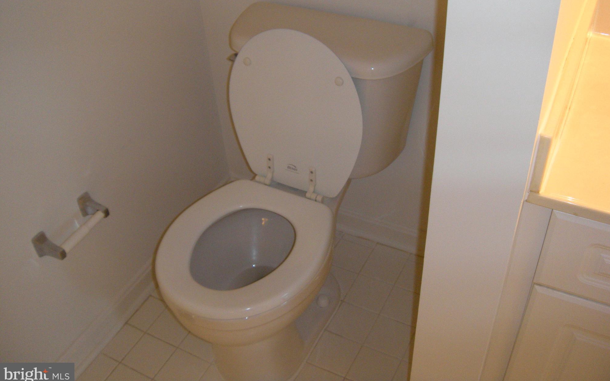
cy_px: 154
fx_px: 632
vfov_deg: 33.5
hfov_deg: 51.5
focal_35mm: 38
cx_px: 311
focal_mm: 5.9
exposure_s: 1/30
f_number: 3.8
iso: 200
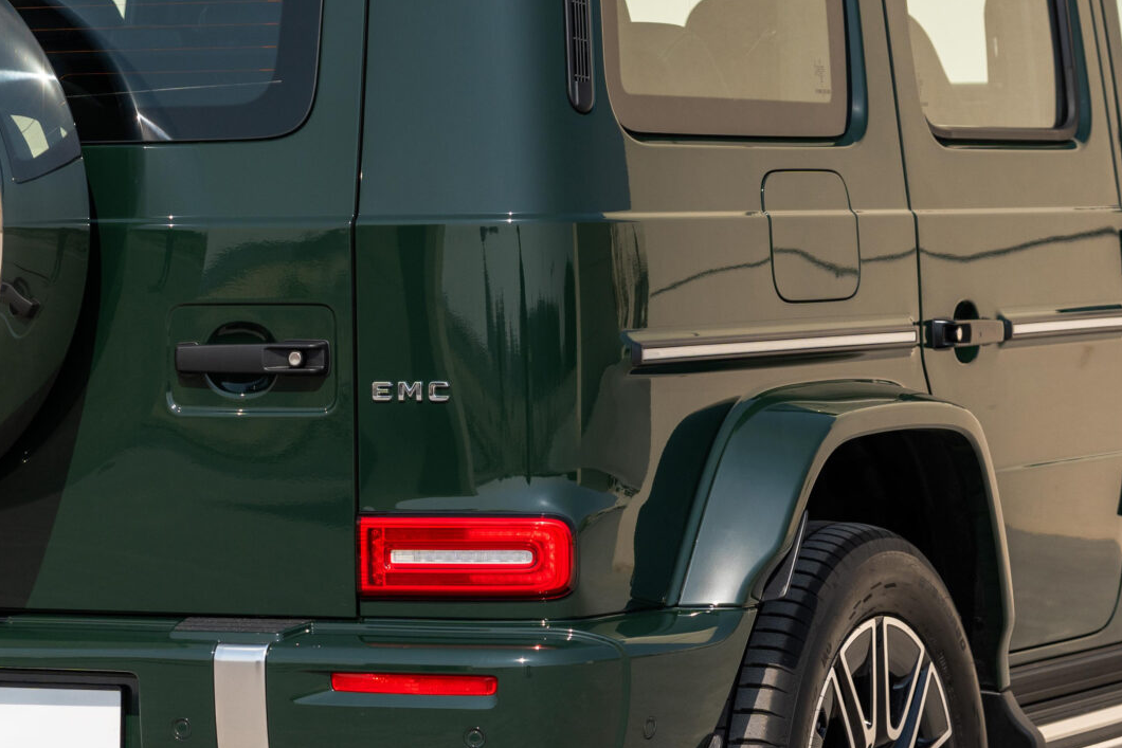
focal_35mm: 169
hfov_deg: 12.2
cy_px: 393
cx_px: 437
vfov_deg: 8.1
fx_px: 5268
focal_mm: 70
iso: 100
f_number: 2.8
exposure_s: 1/5000
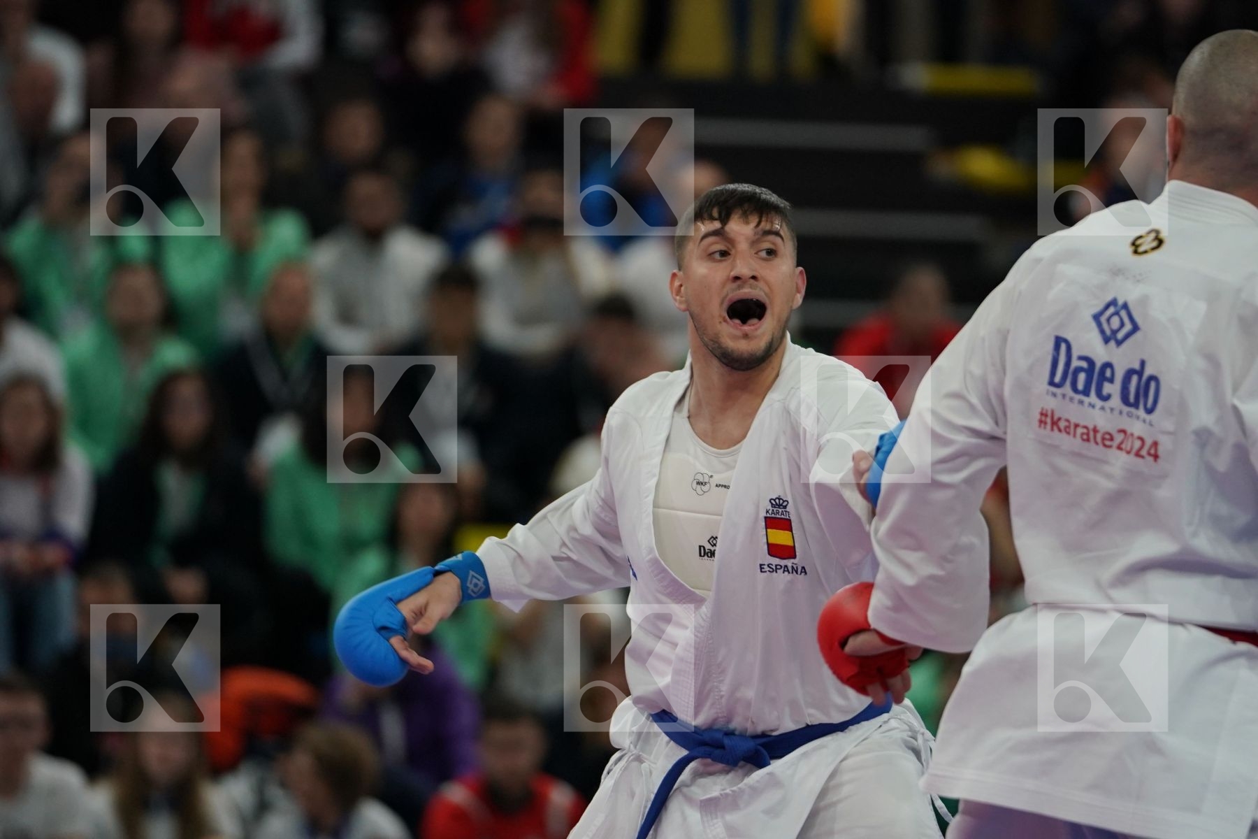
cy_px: 420
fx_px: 10483
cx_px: 629
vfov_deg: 4.6
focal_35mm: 300
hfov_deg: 6.9
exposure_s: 1/1000
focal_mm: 200
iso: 1600
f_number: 2.8
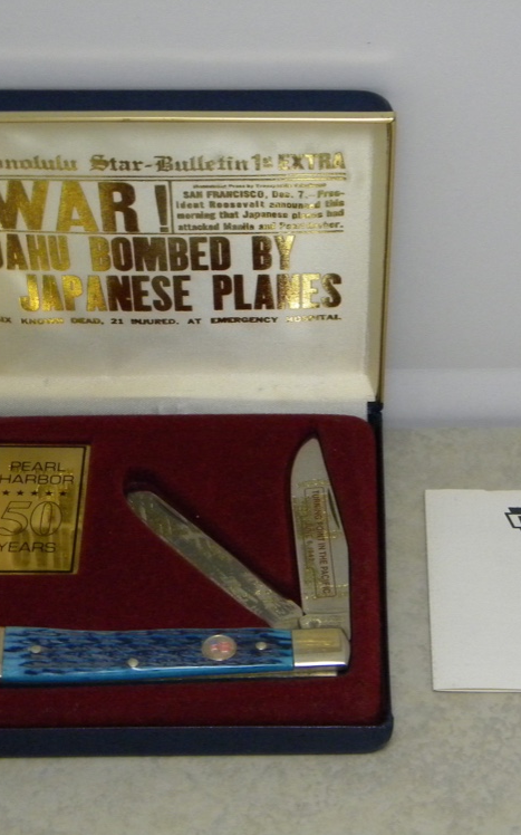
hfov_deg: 13.7
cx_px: 367
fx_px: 2160
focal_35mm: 95
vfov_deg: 21.9
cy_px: 418
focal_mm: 12.2
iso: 400
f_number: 4.3
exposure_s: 1/33.1
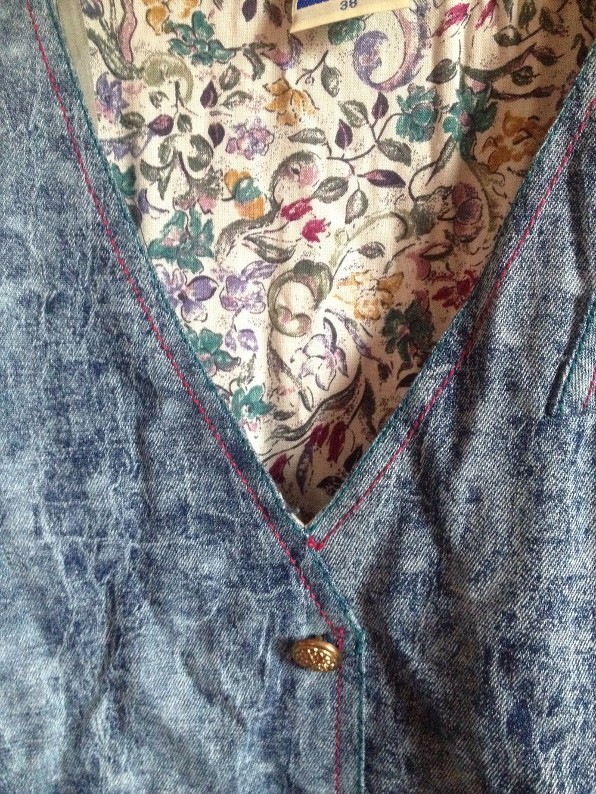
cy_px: 397
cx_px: 298
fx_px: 803
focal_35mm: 35
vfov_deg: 52.6
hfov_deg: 40.7
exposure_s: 1/15
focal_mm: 4.28
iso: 640
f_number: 2.4
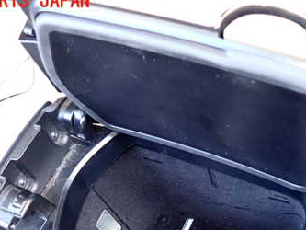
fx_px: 398
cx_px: 198
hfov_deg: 41.6
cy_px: 197
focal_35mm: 45
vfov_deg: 31.0
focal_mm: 4.5
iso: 250
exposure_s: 1/30
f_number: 2
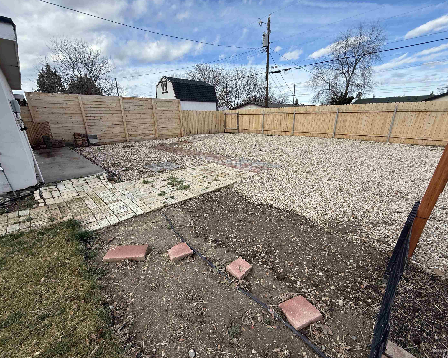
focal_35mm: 15
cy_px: 183
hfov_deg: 96.8
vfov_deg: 84.0
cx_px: 224
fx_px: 199
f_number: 2.2
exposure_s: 1/799
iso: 50
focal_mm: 2.22
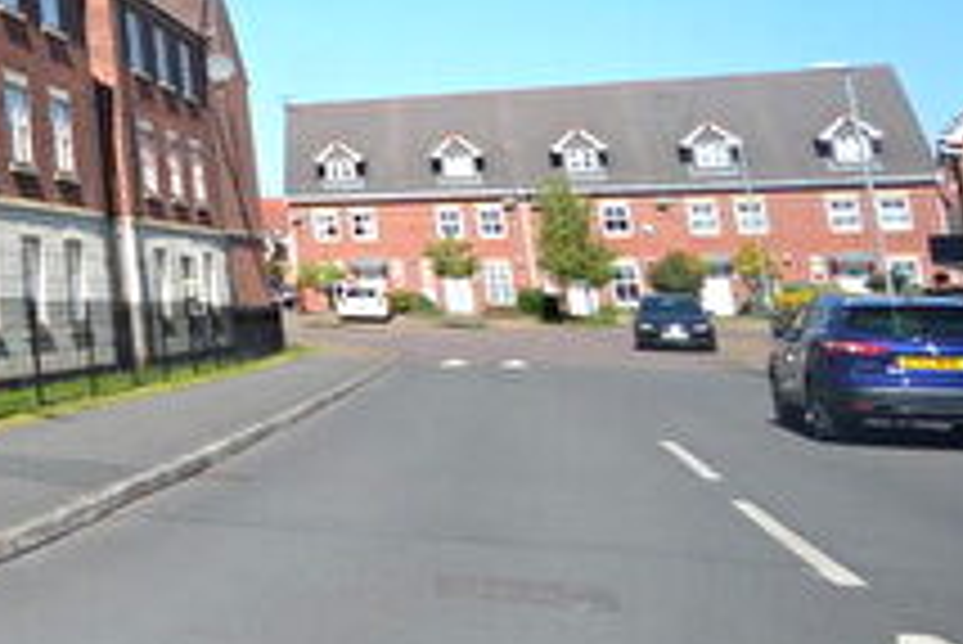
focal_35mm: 49
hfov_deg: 25.9
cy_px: -7
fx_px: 1312
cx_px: -576
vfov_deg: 26.1
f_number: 7.1
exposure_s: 1/200
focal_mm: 10
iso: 100
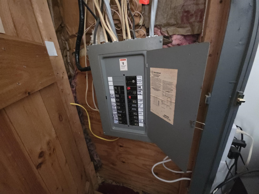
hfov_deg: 106.2
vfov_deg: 89.9
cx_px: 130
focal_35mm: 13
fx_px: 97
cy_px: 97
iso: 1600
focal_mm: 2.2
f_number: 1.9
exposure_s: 1/24
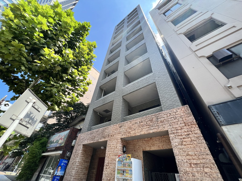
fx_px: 91
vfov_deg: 89.9
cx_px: 121
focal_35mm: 13
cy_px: 90
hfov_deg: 106.2
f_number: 1.8
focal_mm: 1.57
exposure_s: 1/649
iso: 32
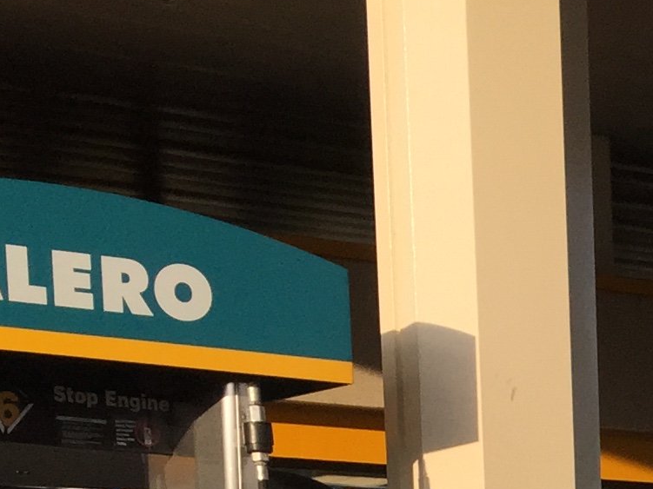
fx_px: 2376
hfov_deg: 14.3
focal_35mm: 126
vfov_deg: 10.6
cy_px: 1036
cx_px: 1070
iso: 32
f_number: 2.2
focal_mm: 4.15
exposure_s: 1/760
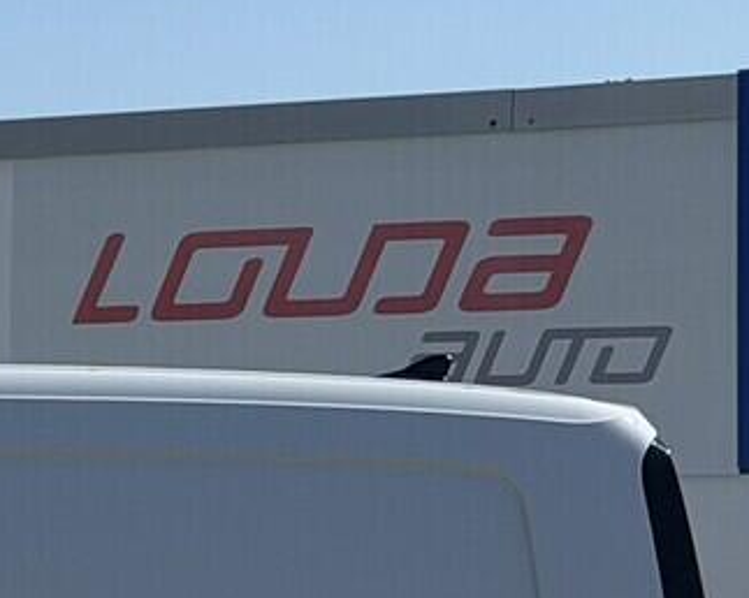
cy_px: 413
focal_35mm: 209
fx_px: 4630
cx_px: -615
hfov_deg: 8.8
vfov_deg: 7.4
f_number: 1.78
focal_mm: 6.76
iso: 80
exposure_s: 1/11364
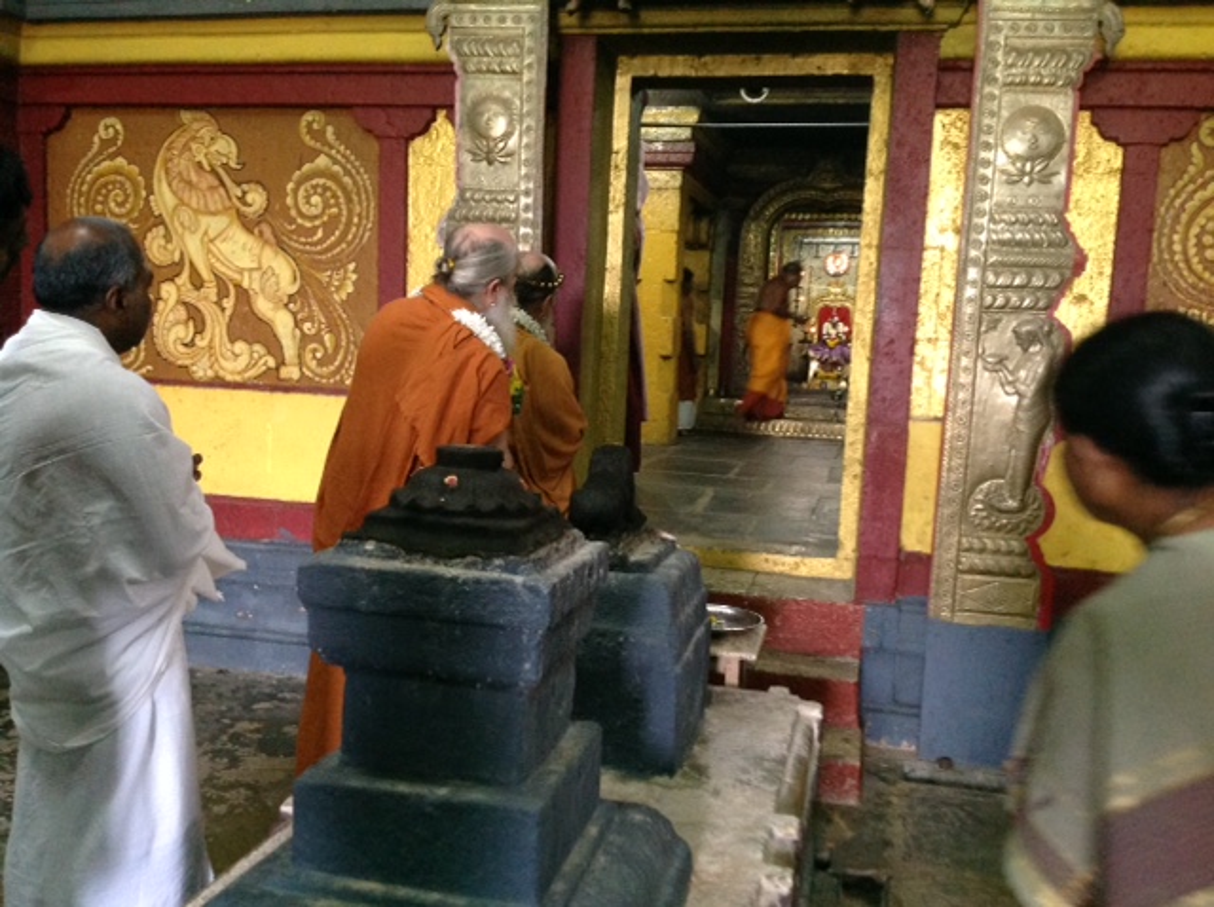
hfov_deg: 52.7
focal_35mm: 35
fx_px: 1226
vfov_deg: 40.6
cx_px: 607
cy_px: 454
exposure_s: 1/17
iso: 320
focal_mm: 4.28
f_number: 2.4
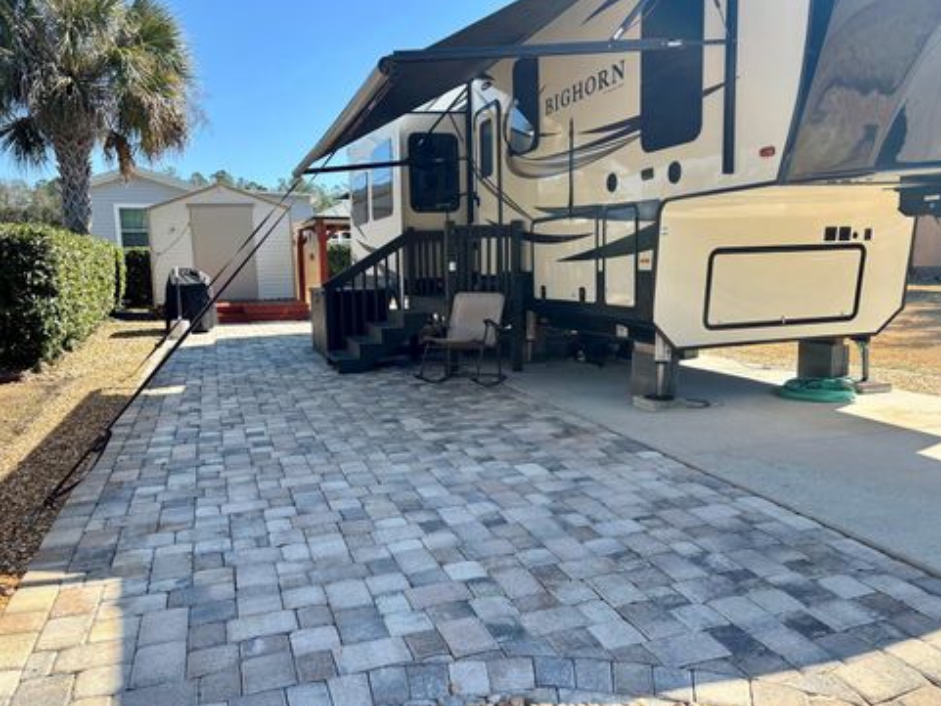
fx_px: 734
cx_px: 456
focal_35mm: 27
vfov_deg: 51.4
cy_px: 351
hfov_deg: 65.3
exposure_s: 1/1437
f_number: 1.6
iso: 50
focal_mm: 5.96
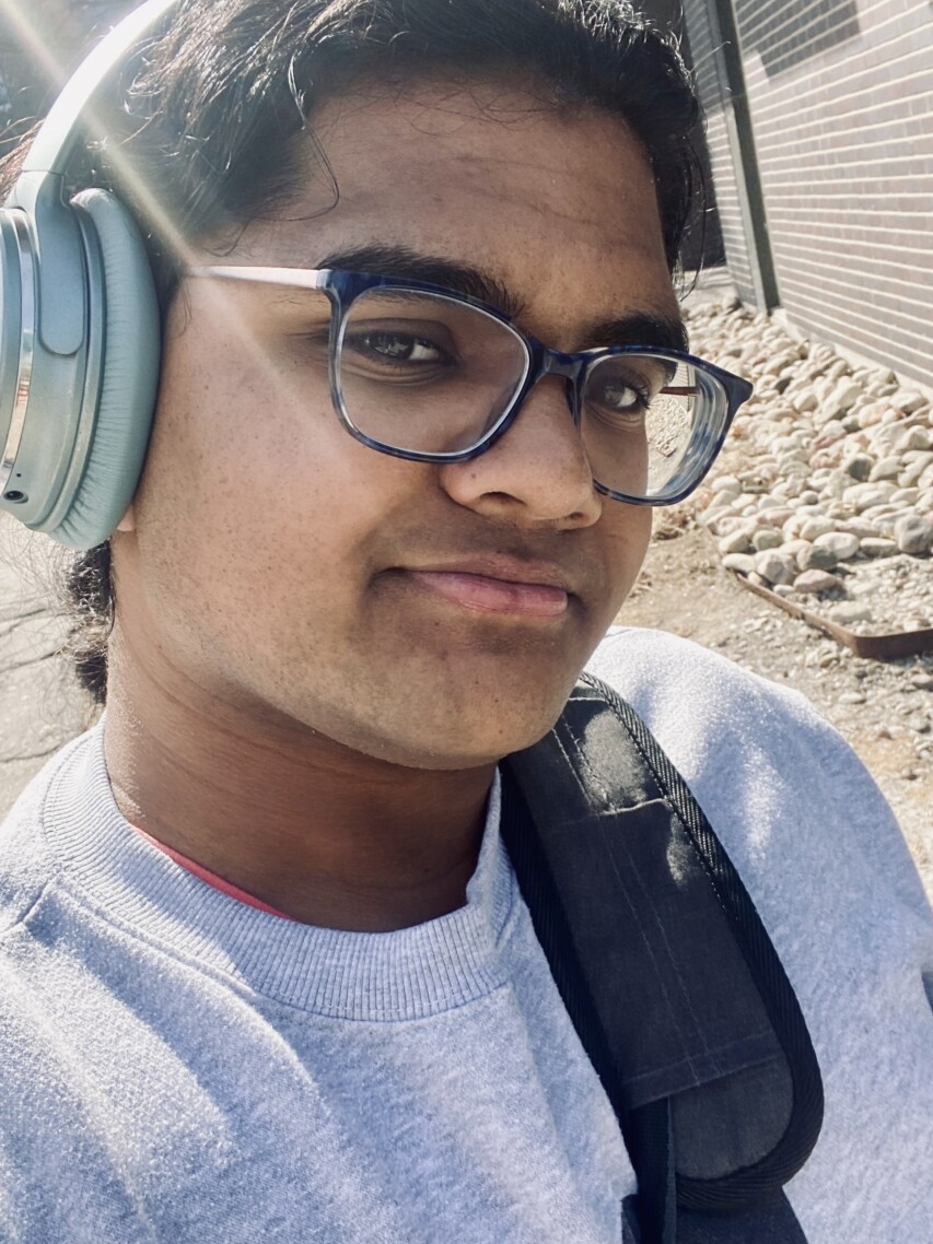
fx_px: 1294
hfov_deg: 39.6
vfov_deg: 51.4
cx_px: 446
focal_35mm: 36
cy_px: 609
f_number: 2.2
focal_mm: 2.71
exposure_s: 1/241
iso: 25
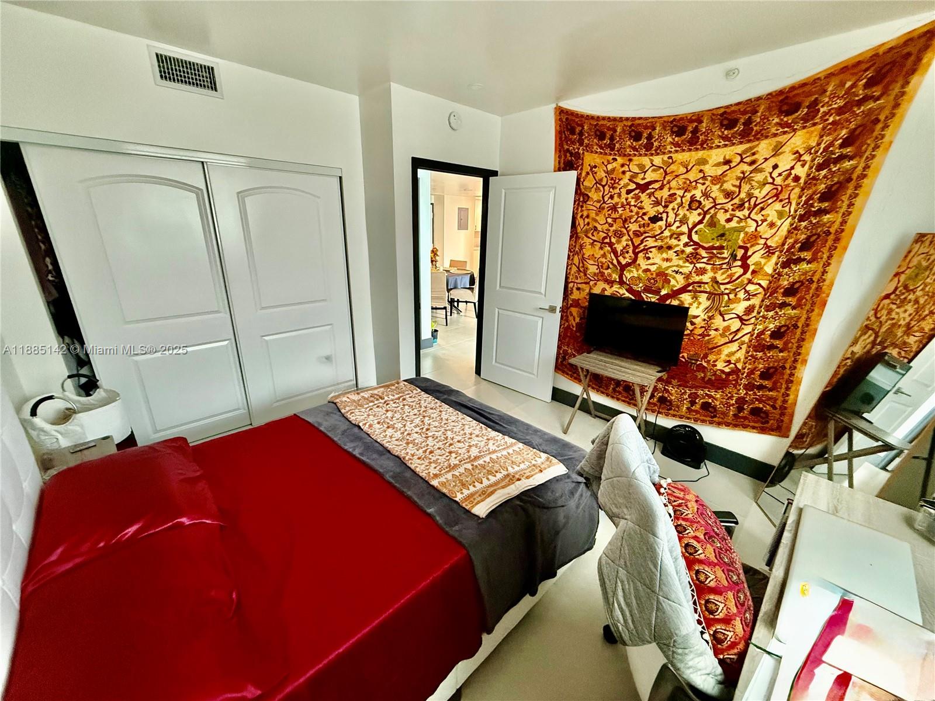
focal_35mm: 14
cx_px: 468
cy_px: 350
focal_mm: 2.22
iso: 640
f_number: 2.2
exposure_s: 1/60
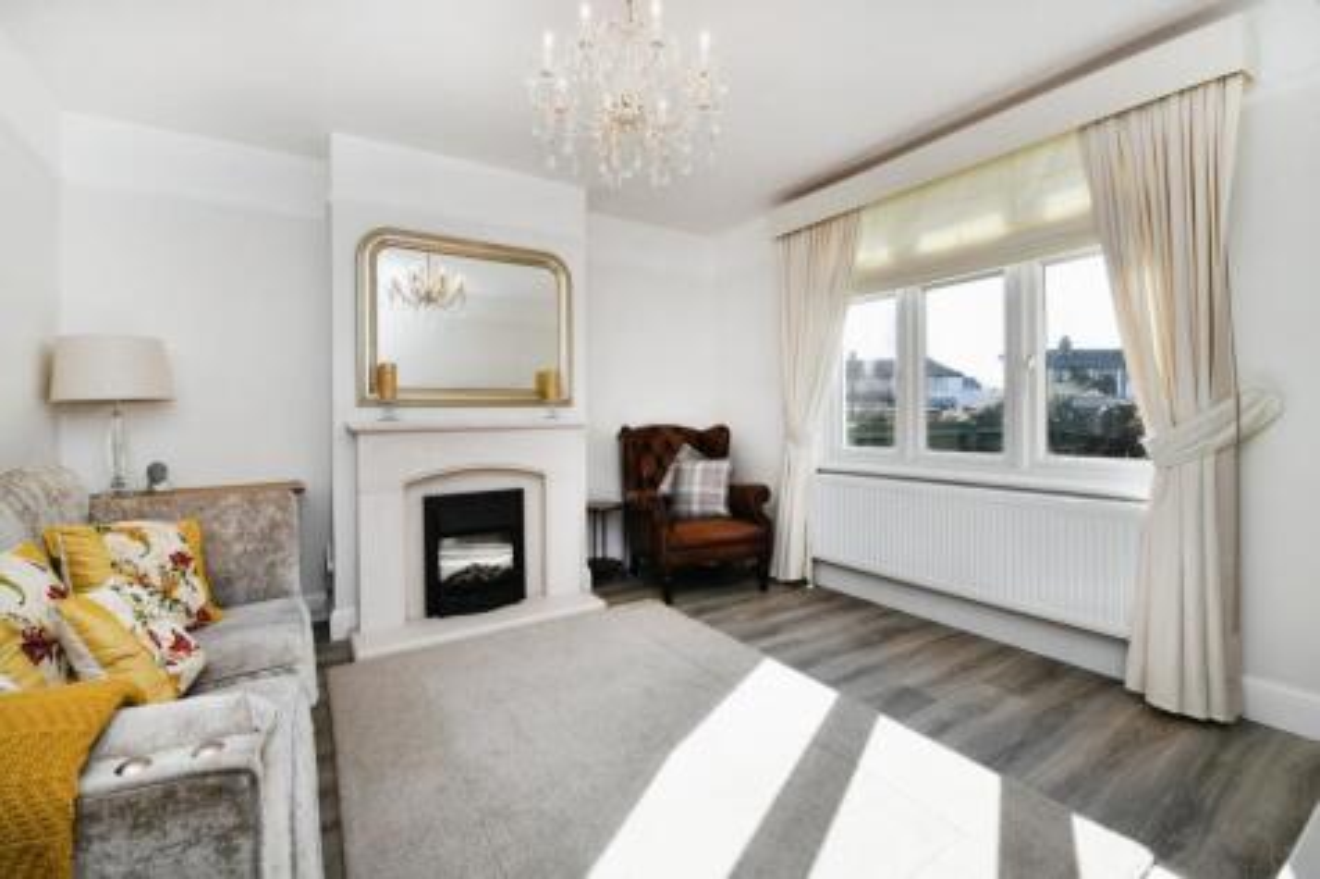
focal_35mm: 15
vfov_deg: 77.3
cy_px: 440
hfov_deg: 100.4
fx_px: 550
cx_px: 660
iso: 400
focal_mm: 15
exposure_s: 1/80
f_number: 18
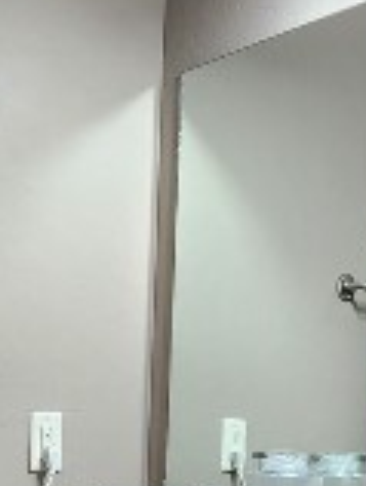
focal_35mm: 63
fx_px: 886
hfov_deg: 23.2
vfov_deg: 28.5
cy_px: 501
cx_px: 111
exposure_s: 1/60
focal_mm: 2.2
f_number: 2.2
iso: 200
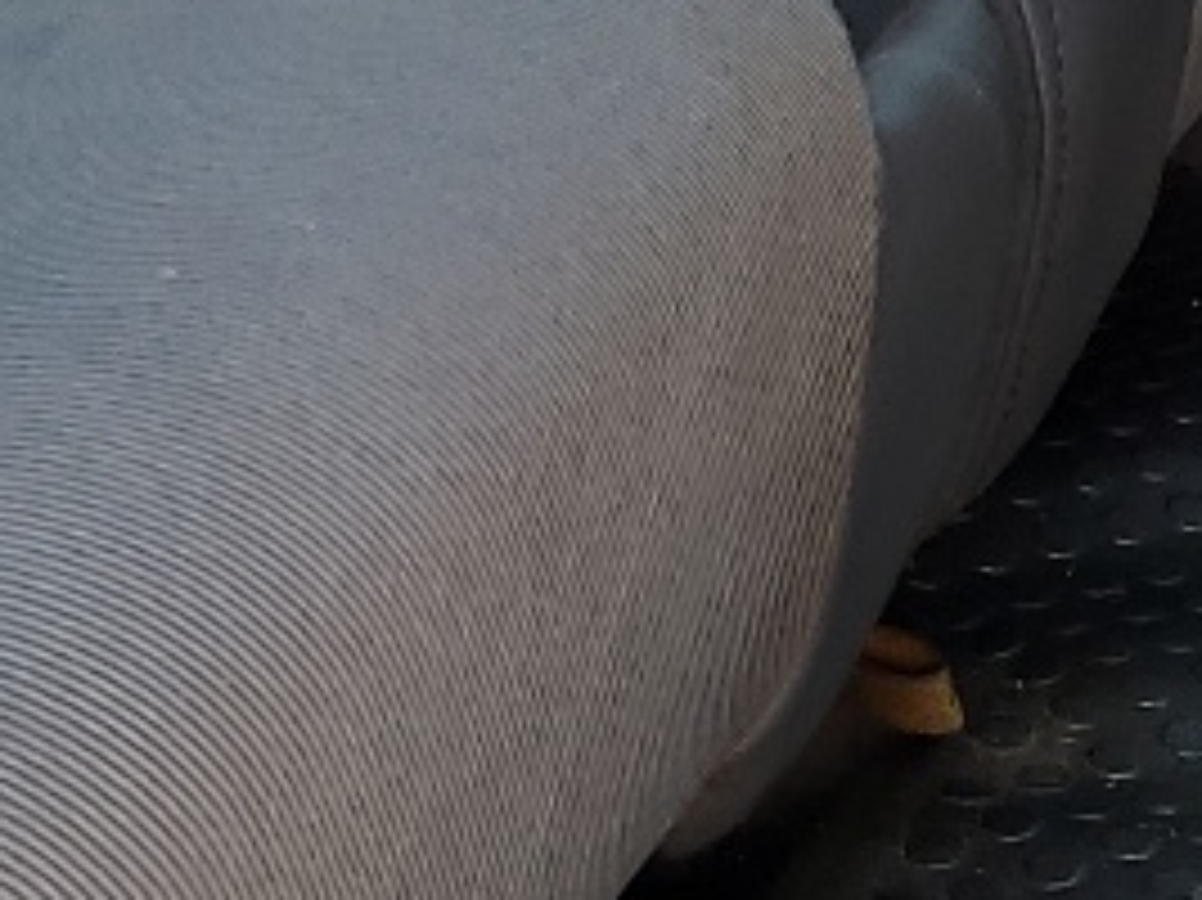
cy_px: -752
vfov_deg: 9.1
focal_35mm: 156
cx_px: 1112
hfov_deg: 12.6
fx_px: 5414
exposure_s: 1/213
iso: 50
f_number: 1.5
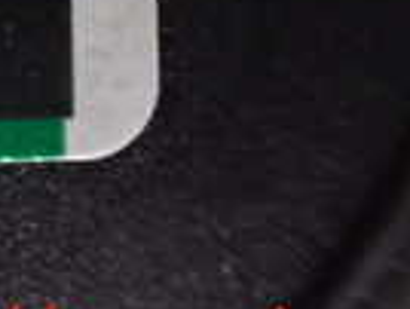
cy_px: -312
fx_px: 1590
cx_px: -407
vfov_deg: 10.2
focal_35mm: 134
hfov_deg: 12.8
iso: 1250
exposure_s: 1/30
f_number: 2.3
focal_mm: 5.4
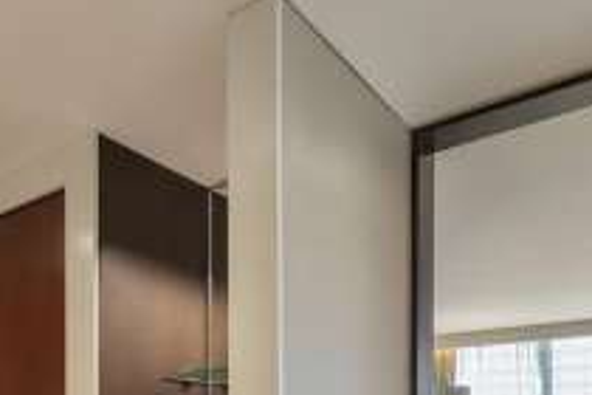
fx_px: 526
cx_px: 155
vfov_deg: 35.1
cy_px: 439
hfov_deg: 56.1
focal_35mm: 32
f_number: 14
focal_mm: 14
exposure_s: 3
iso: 400
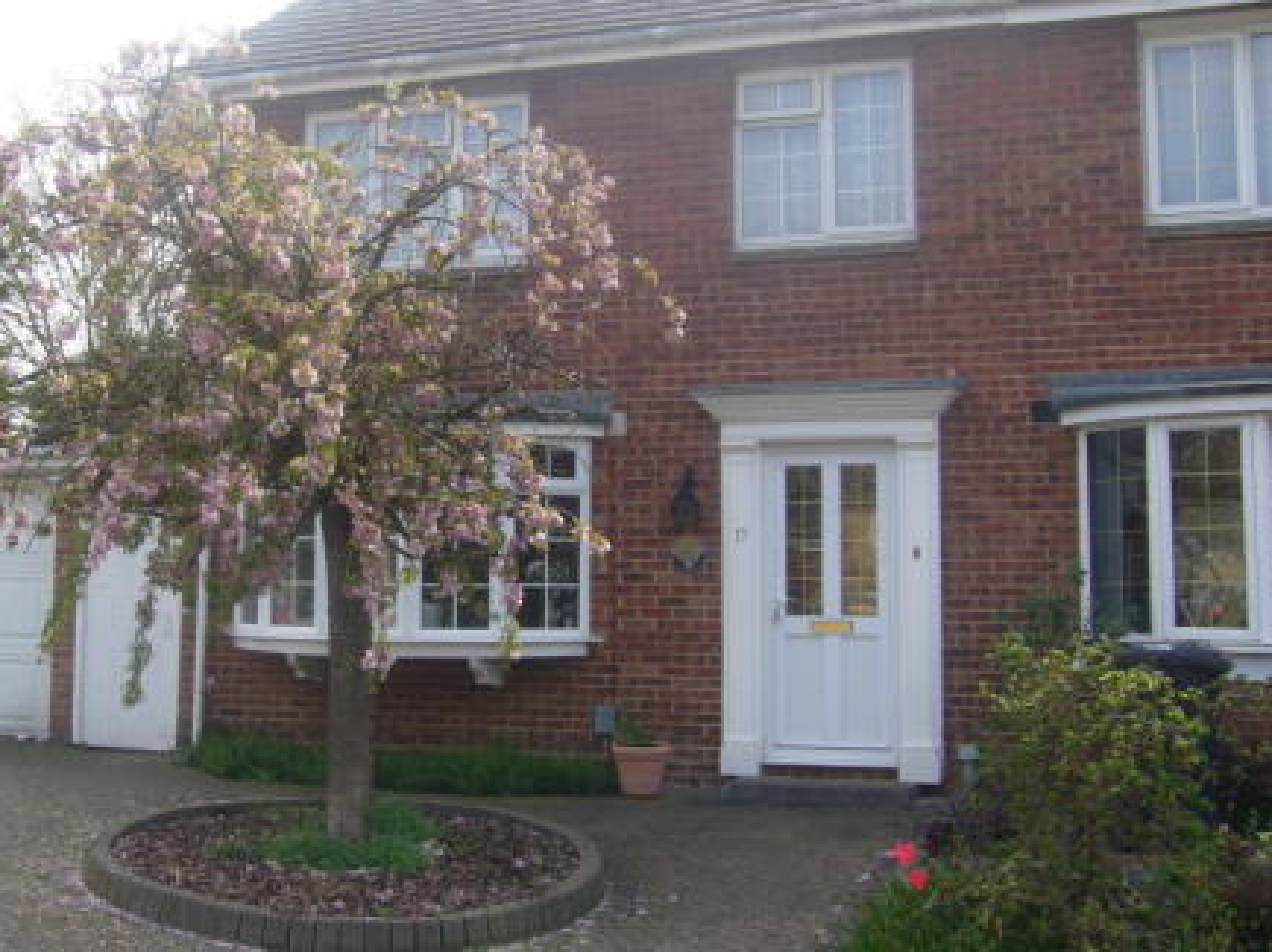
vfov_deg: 30.8
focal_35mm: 47
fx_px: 1726
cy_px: 373
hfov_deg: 40.1
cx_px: 450
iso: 80
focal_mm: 5.8
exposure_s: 1/160
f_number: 5.6
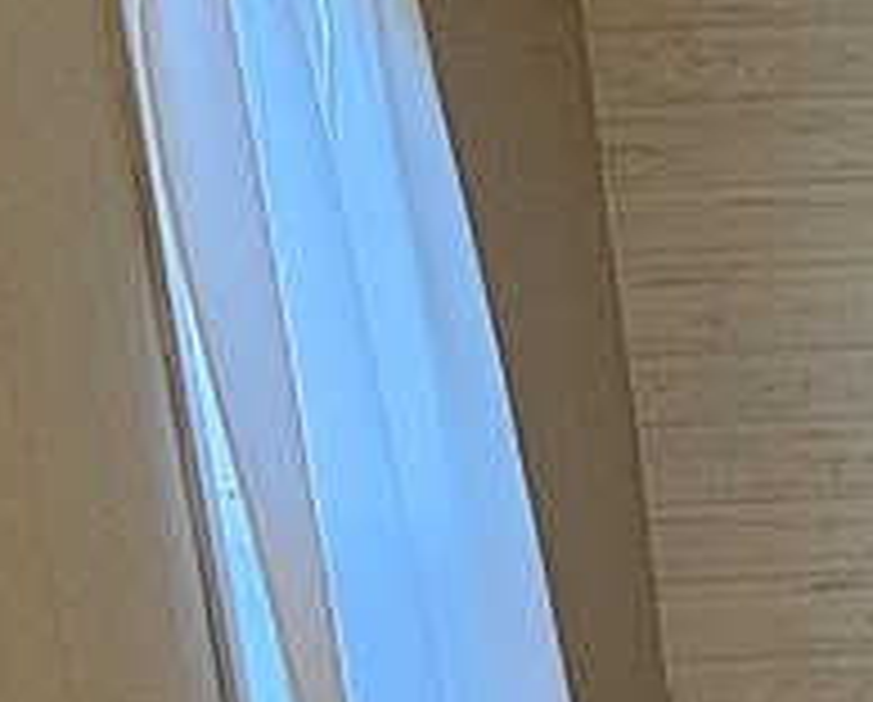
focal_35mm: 94
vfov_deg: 14.3
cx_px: 1602
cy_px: 1310
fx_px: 2434
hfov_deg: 16.7
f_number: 2.2
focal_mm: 2.2
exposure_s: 1/60
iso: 400
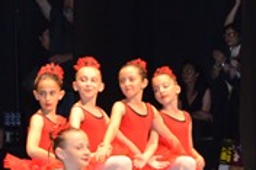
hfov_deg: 7.5
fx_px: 1932
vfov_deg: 5.0
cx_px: -119
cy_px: 61
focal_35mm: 272
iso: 3200
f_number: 5.6
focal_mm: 50
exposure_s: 1/60
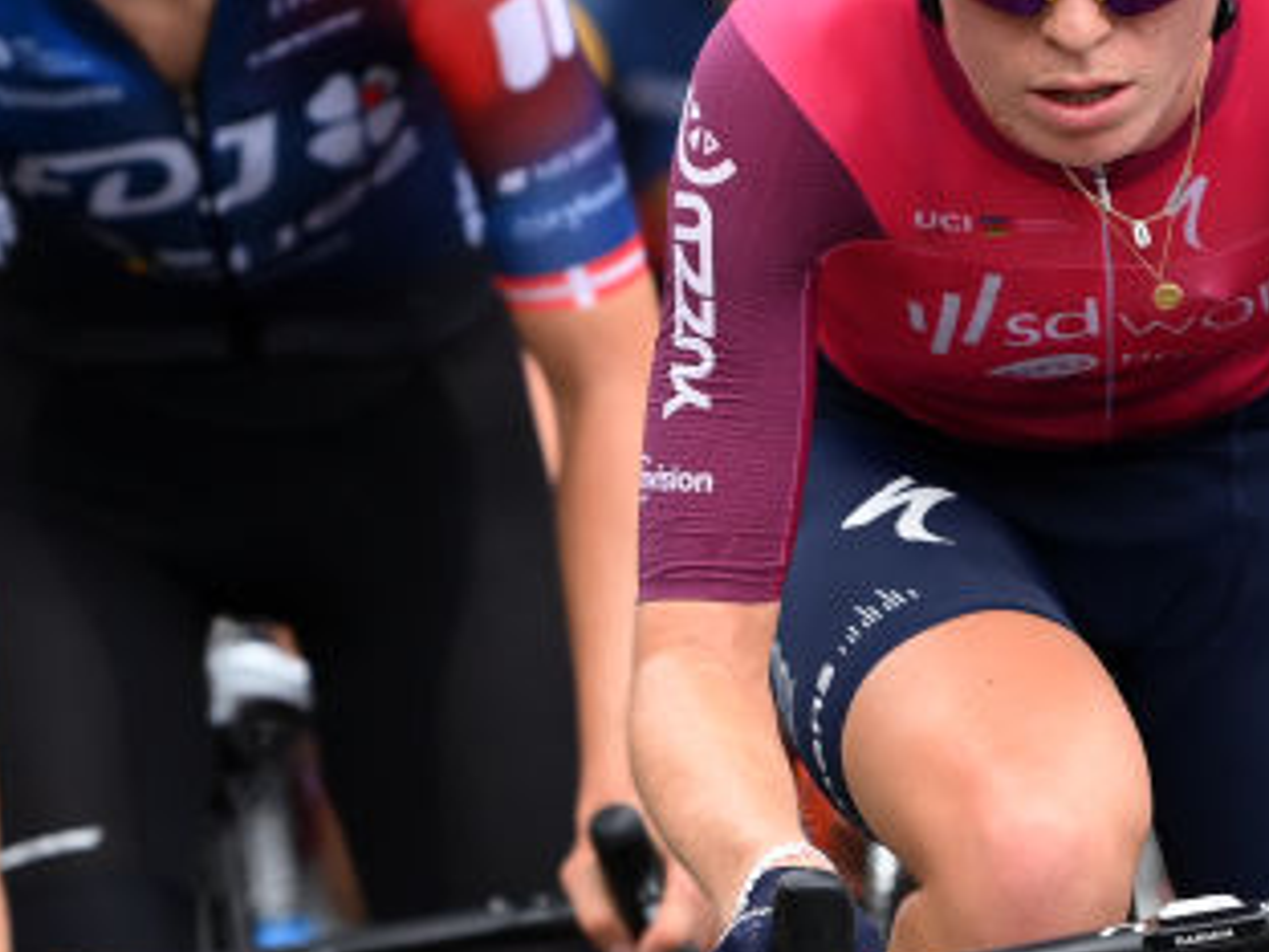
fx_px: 23132
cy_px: 572
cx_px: 992
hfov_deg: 3.1
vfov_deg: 2.4
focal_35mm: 631
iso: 320
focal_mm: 200
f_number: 3.2
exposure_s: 1/1600
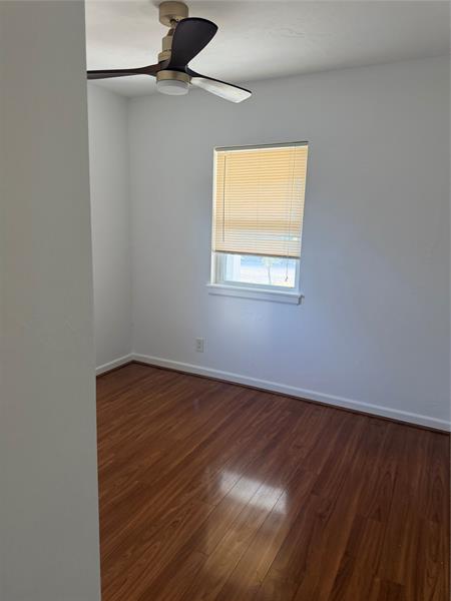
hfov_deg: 56.8
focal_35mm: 24
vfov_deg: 71.6
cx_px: 226
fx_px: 417
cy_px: 300
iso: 200
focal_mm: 6.76
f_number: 1.78
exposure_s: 1/114
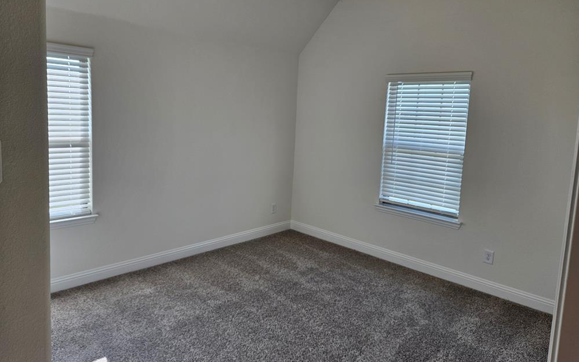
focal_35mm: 25
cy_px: 152
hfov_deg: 72.6
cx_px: 287
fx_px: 394
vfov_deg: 49.1
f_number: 1.8
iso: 40
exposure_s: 1/120
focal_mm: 5.4
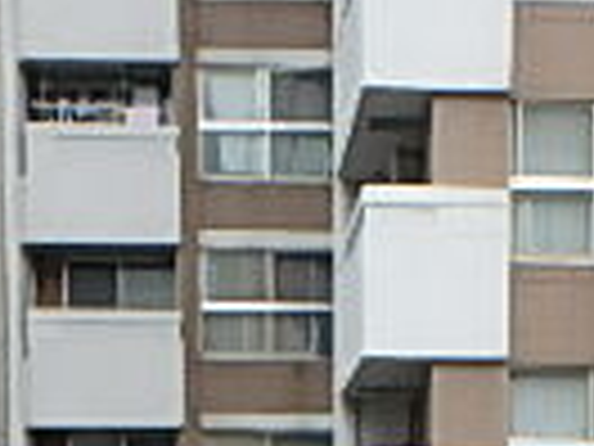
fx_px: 1750
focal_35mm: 102
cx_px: 360
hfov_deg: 19.2
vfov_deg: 12.9
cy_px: 856
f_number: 3.5
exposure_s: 1/320
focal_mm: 3.7
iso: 125
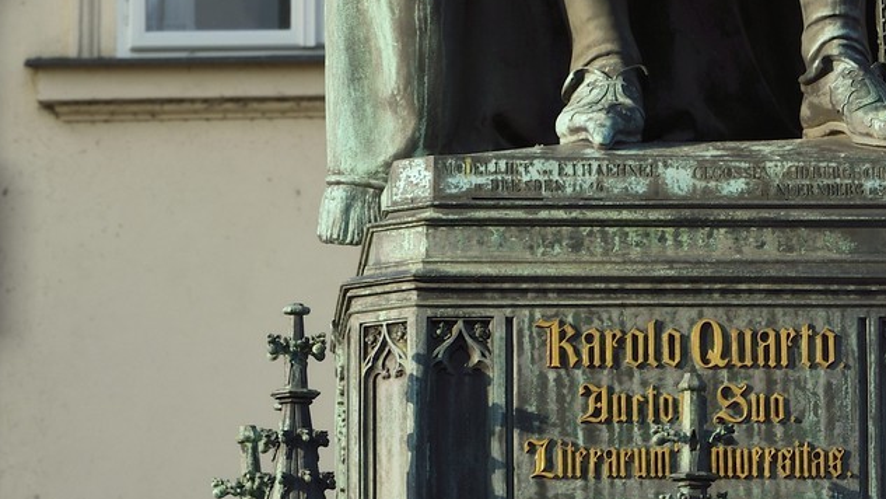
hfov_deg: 5.4
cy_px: -489
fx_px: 9326
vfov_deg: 3.0
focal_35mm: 397
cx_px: 623
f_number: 9
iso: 200
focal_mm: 150
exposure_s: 1/320
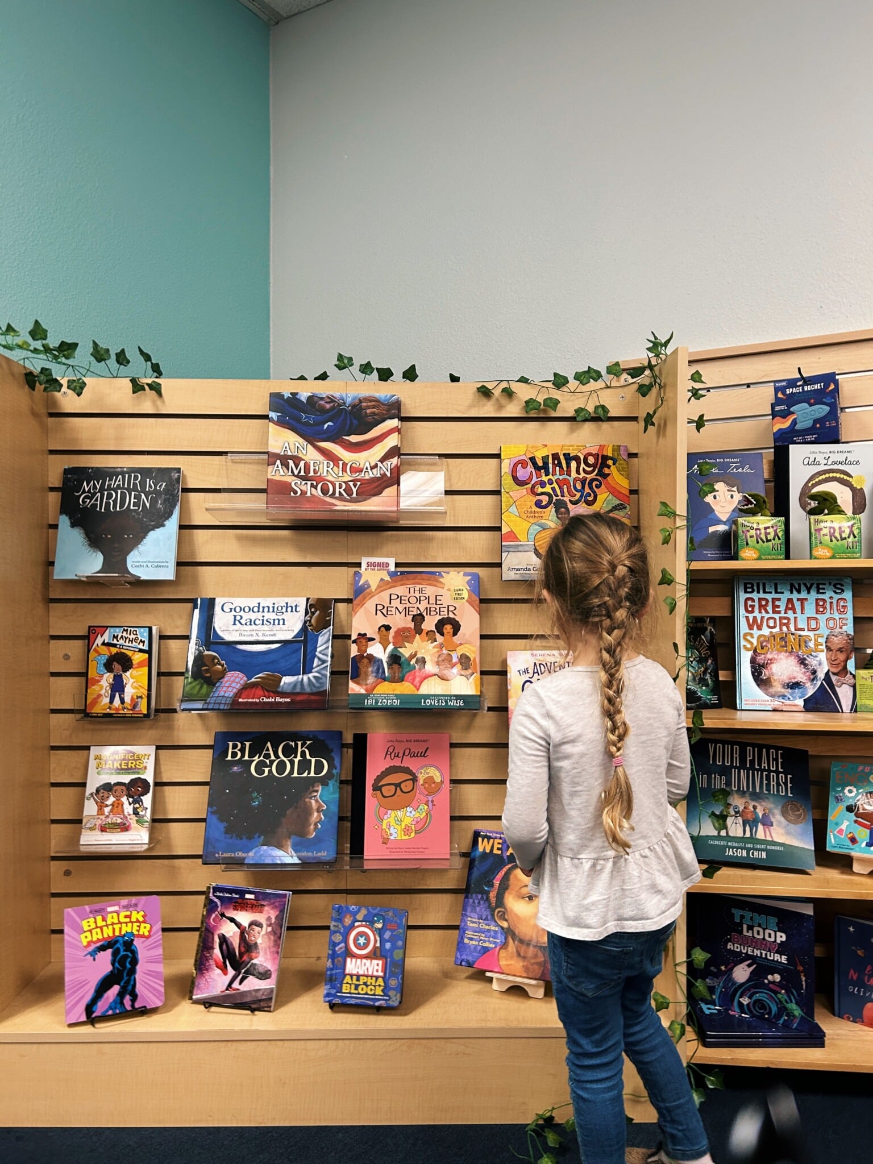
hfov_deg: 53.1
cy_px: 582
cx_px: 436
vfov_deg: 67.3
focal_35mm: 26
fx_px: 874
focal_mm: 5.7
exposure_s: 1/60
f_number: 1.5
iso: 160
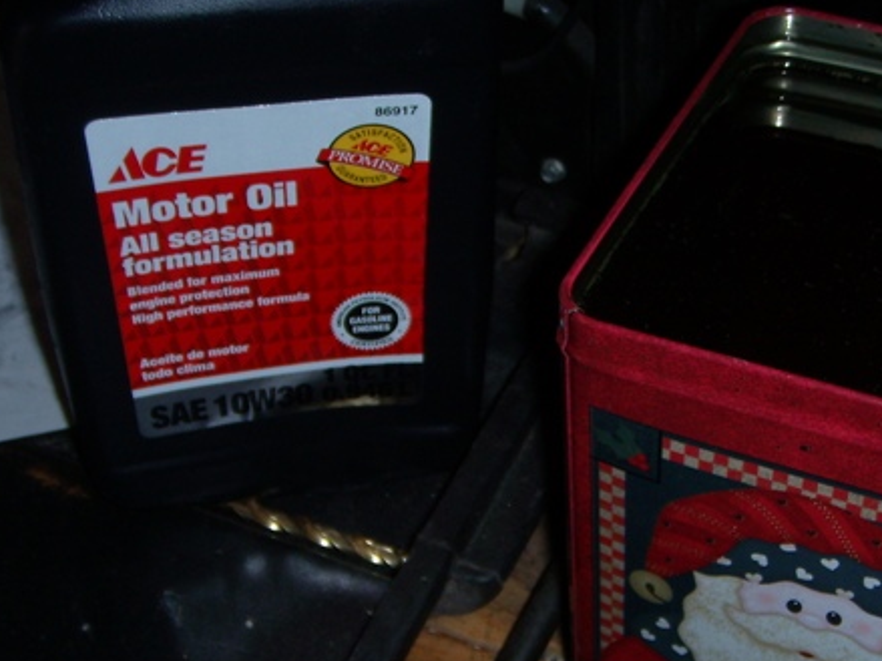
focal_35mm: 61
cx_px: 633
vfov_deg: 23.9
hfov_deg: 31.3
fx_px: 1554
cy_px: 446
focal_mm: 6.4
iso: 64
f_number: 3.5
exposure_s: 1/60.2
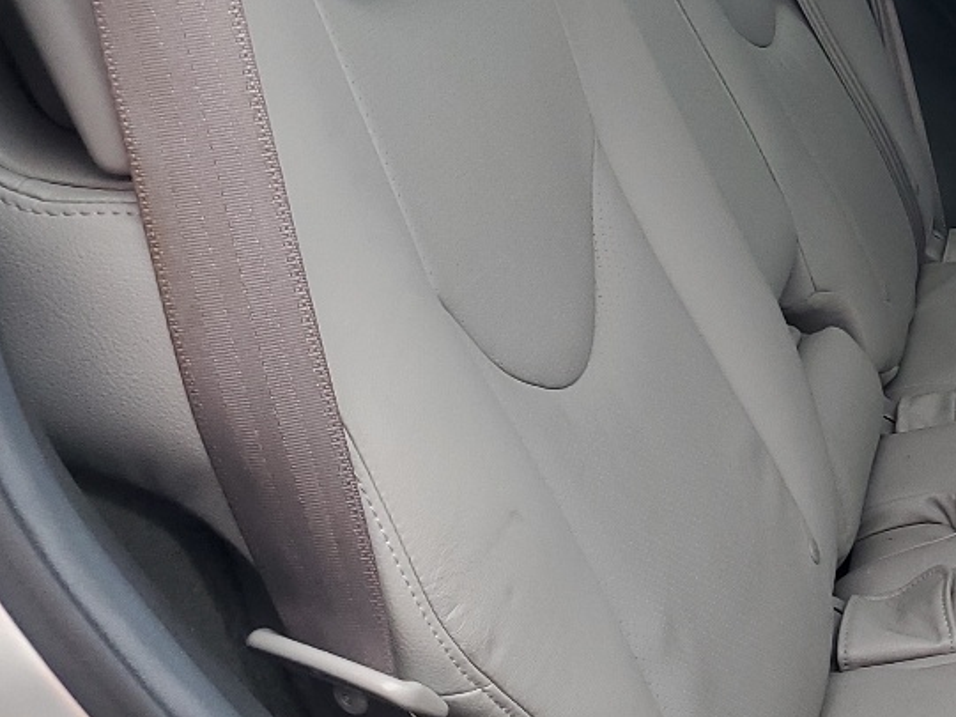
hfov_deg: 22.1
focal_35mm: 77
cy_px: 69
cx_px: 1317
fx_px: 2127
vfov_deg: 18.8
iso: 69
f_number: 1.5
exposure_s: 1/120
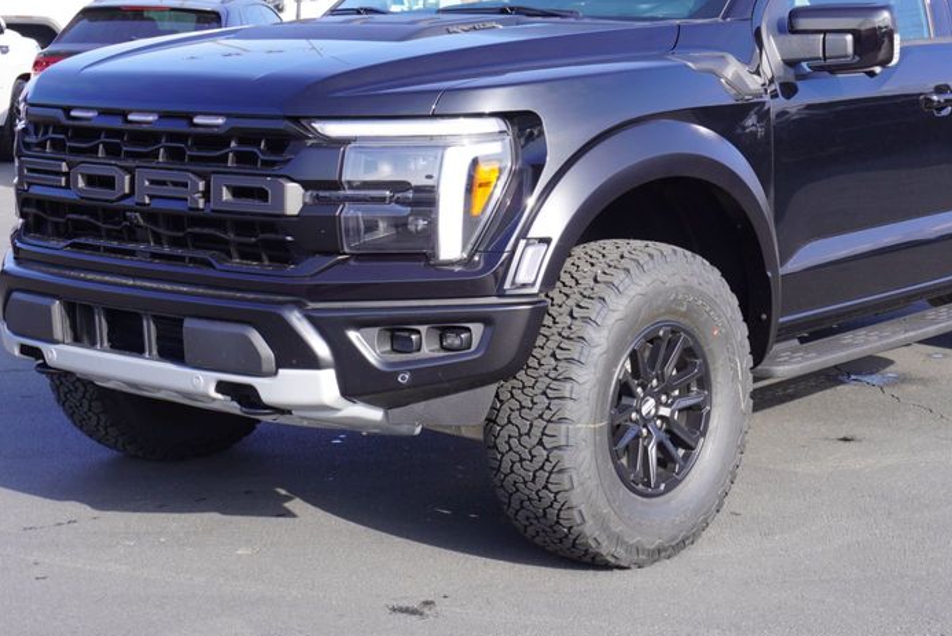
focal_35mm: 69
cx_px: 613
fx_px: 1819
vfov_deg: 19.8
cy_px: 225
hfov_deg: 29.2
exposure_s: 1/100
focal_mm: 31
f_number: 8
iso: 100
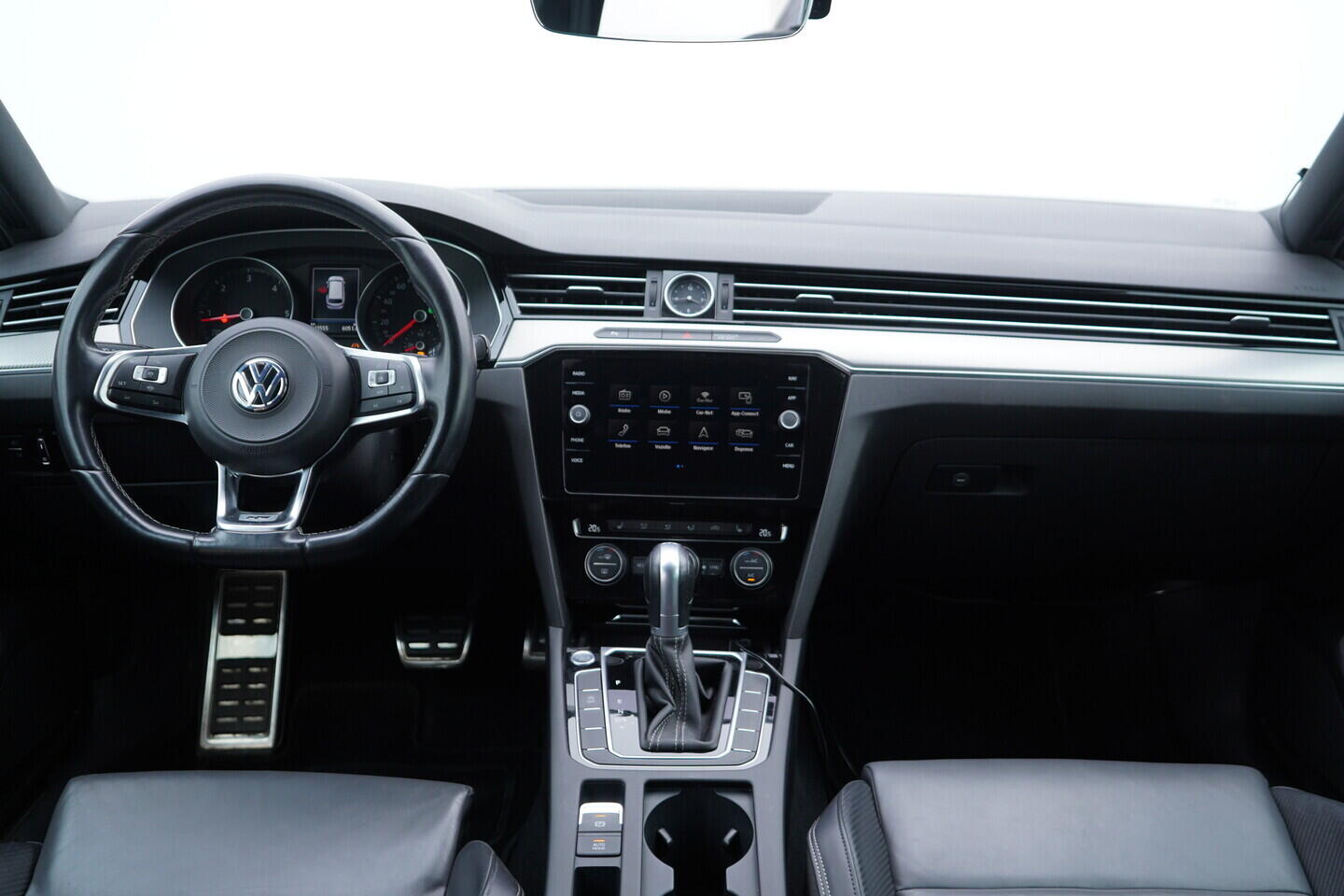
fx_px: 1344
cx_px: 672
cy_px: 448
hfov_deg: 53.1
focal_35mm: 36
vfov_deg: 36.9
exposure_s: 1/40
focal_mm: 24
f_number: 2.8
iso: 200
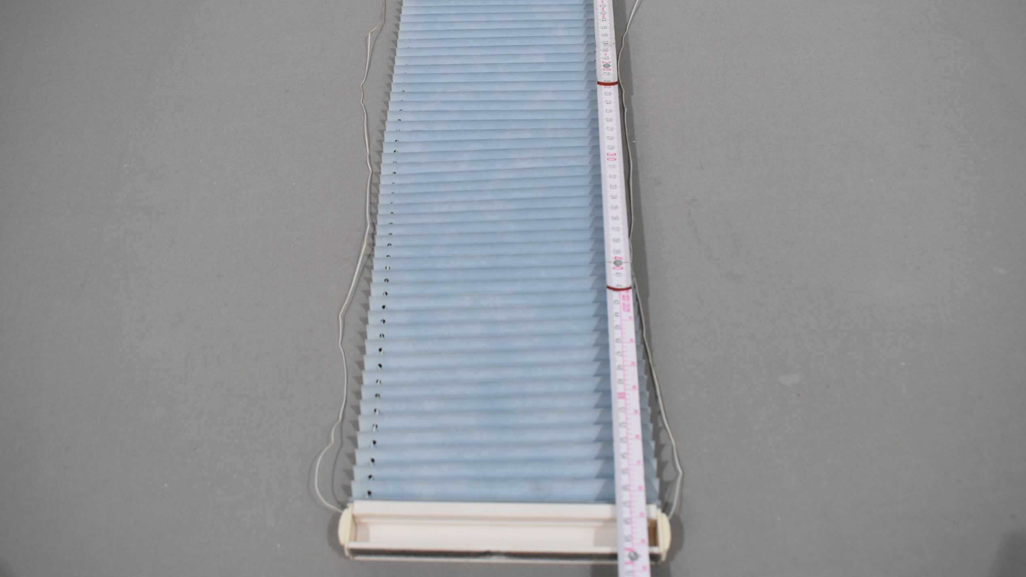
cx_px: 519
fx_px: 952
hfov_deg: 56.6
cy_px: 266
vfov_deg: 33.7
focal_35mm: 35
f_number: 5.6
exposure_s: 1/125
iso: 400
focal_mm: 22
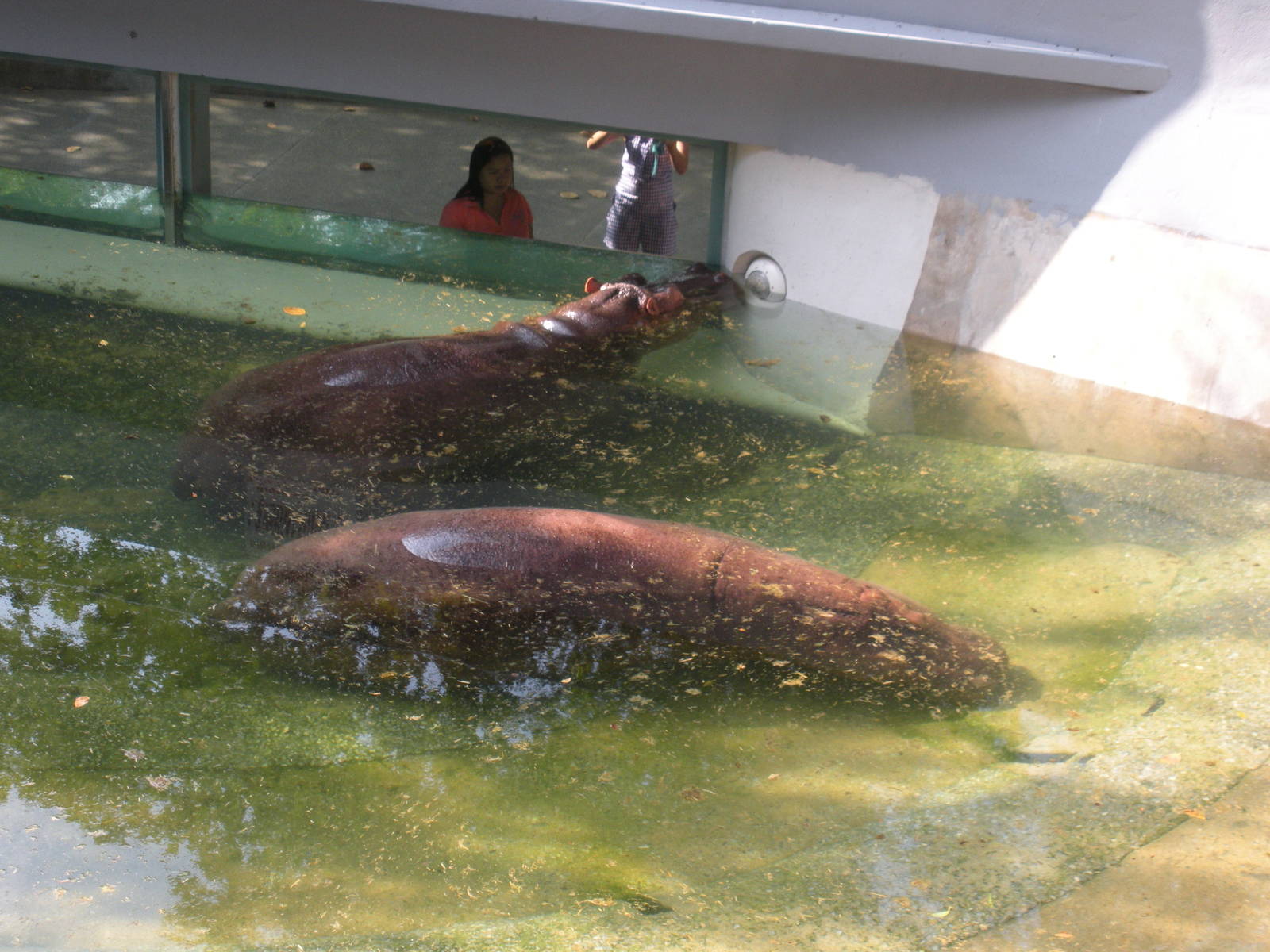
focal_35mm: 64
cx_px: 635
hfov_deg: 30.3
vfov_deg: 22.9
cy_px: 476
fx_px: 2348
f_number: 4.6
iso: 126
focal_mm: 11.2
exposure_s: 1/125
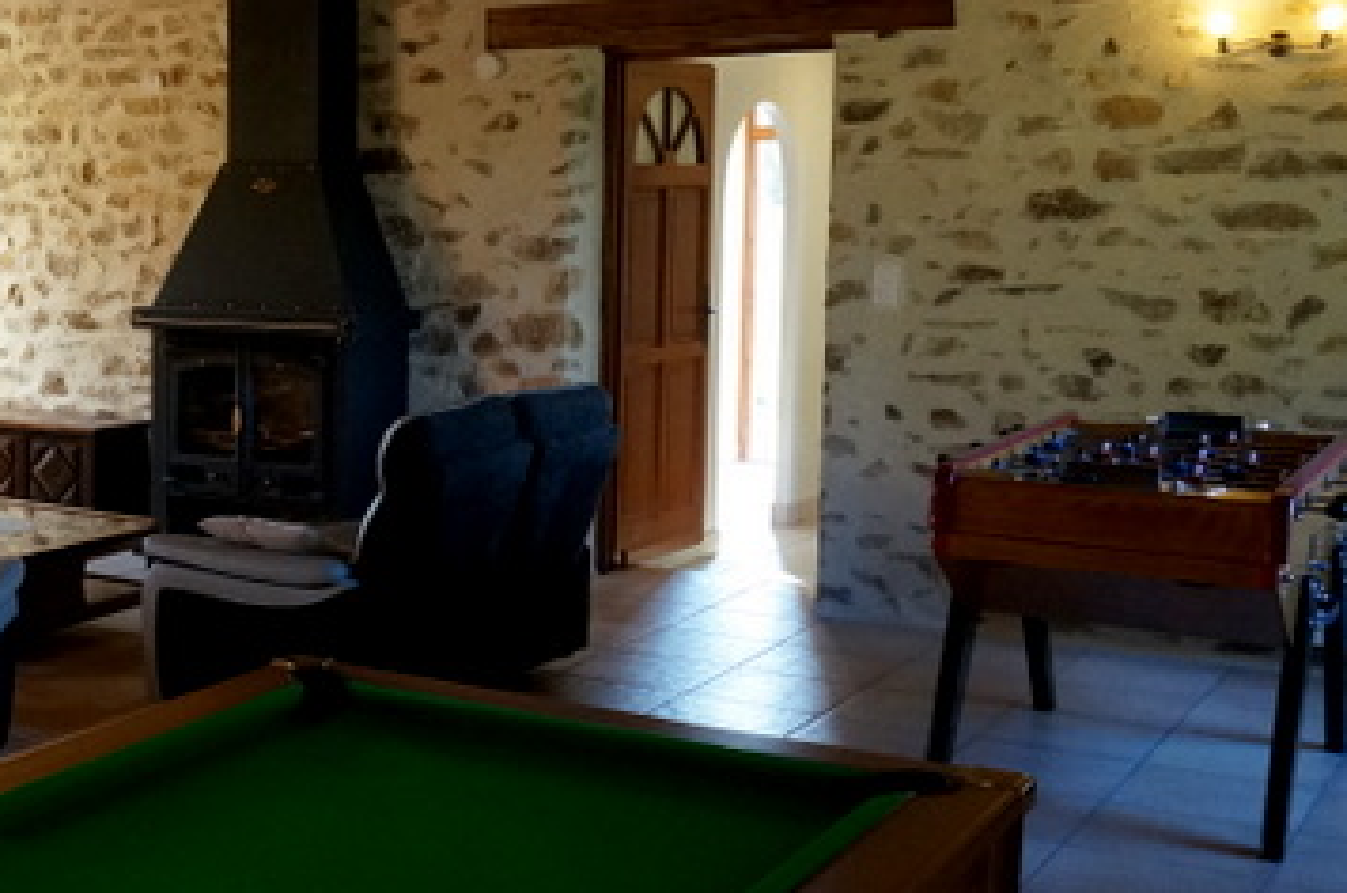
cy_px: 395
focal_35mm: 54
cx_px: -26
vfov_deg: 25.0
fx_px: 2017
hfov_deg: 33.5
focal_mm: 16
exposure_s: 1/160
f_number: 4
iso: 1250
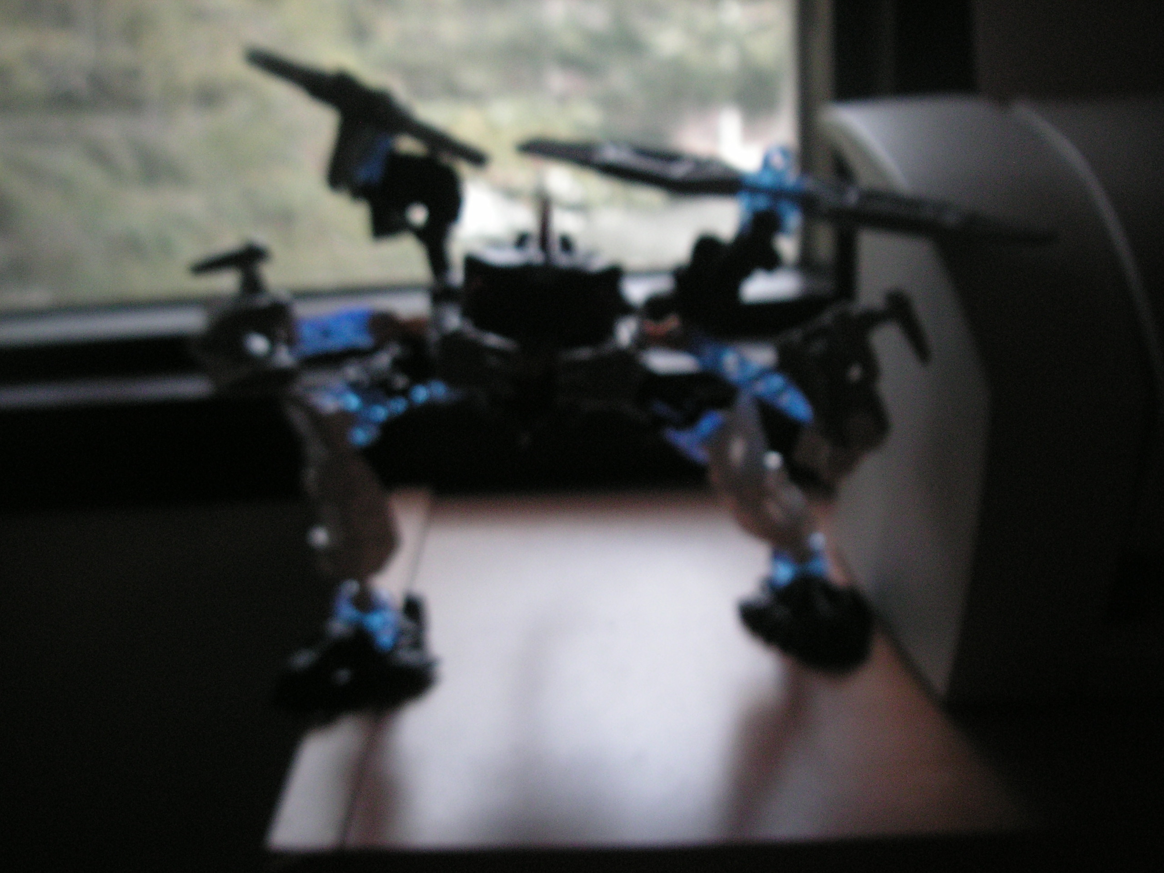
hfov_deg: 49.0
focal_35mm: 38
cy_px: 436
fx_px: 1278
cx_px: 582
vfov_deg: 37.7
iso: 125
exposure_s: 1/45
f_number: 3.3
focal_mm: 6.3
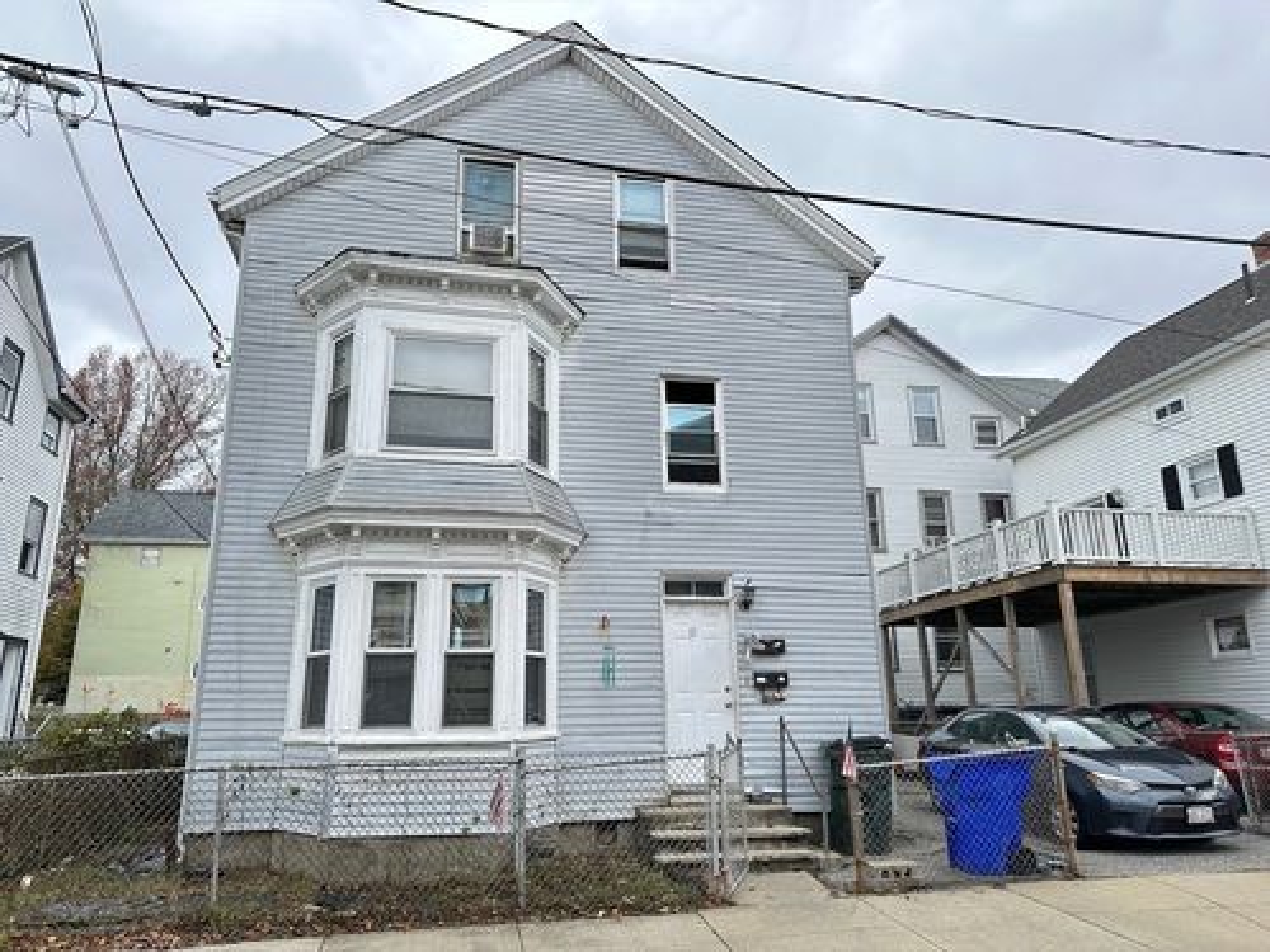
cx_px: 635
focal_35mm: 24
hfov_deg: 71.6
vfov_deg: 56.8
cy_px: 476
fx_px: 881
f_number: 1.78
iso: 80
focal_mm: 6.86
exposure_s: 1/491
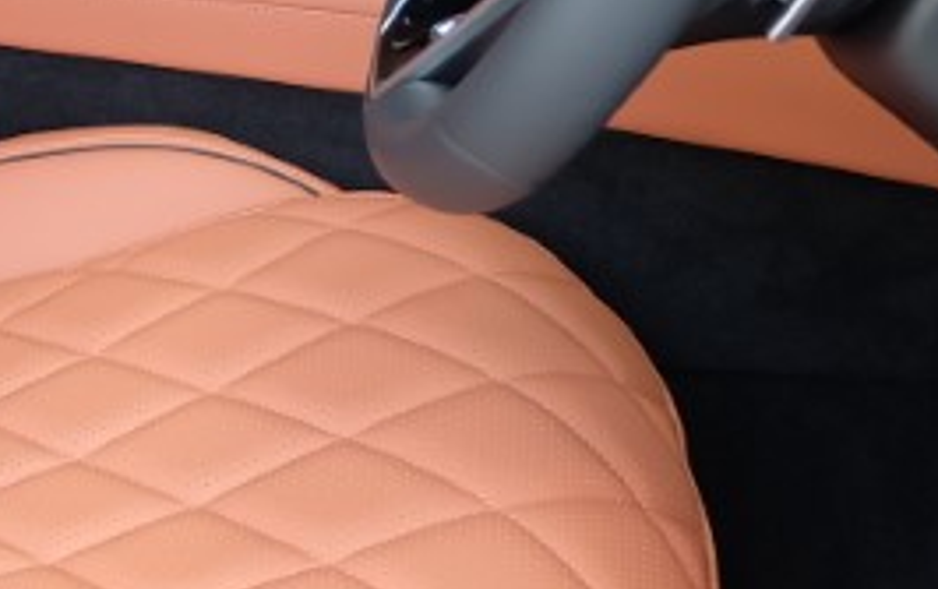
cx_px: -261
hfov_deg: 20.3
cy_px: -340
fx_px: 2406
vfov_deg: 13.1
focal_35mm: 94
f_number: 3.5
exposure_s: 1/58
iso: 400
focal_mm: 16
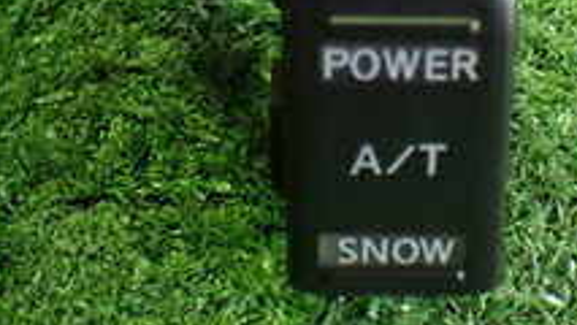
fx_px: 1408
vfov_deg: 12.7
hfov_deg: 23.0
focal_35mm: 92
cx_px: 390
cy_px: -119
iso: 800
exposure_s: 1/50
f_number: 2.3
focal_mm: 5.4
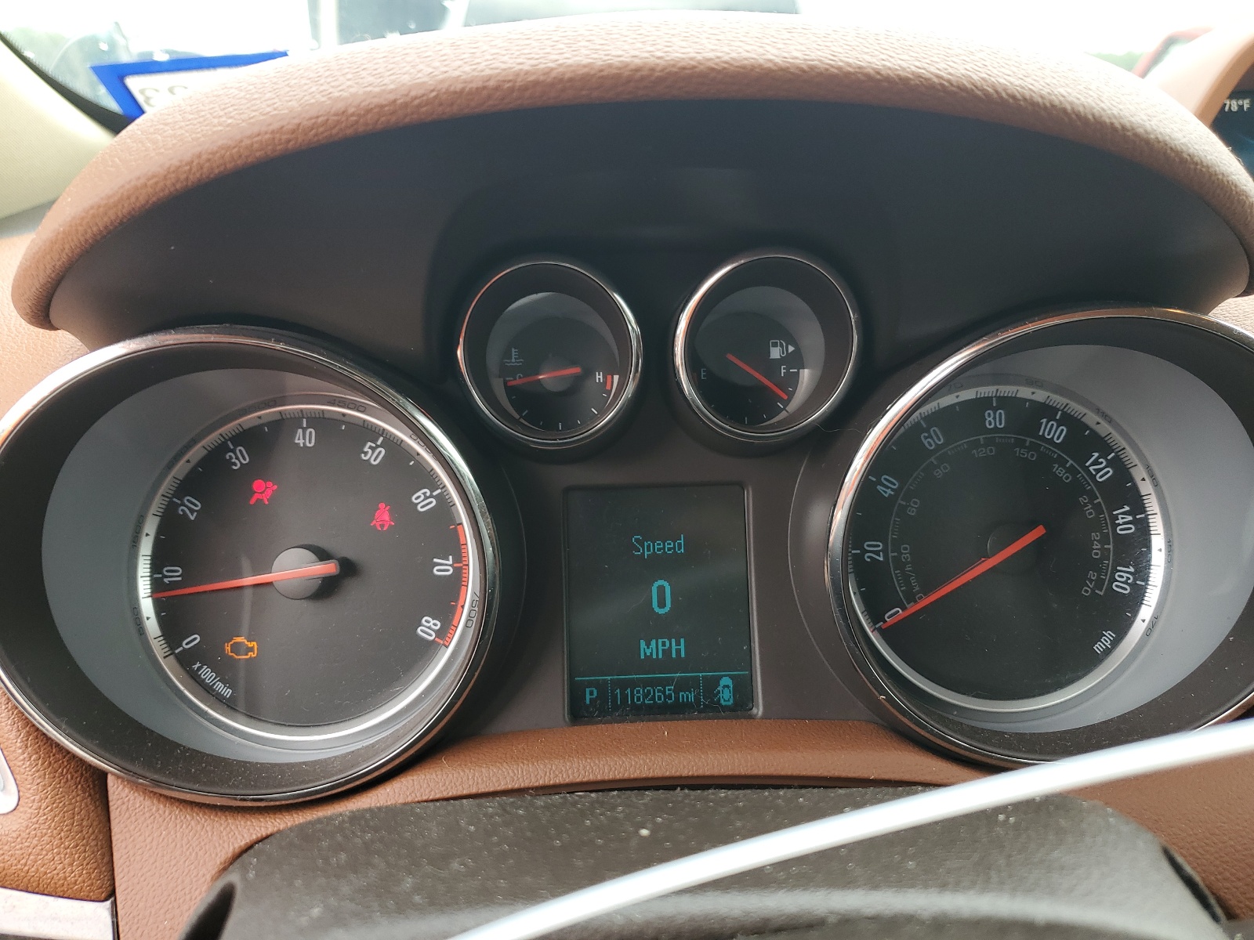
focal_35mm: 26
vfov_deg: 53.1
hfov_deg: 67.3
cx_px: 627
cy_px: 470
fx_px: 942
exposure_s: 1/172
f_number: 1.5
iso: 50
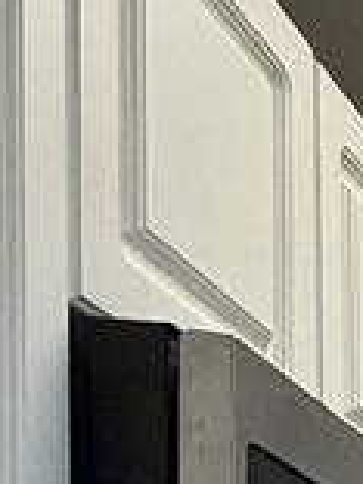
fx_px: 1510
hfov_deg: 9.2
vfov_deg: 14.9
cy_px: 962
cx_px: 1244
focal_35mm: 108
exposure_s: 1/120
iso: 250
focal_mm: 2.22
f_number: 2.2
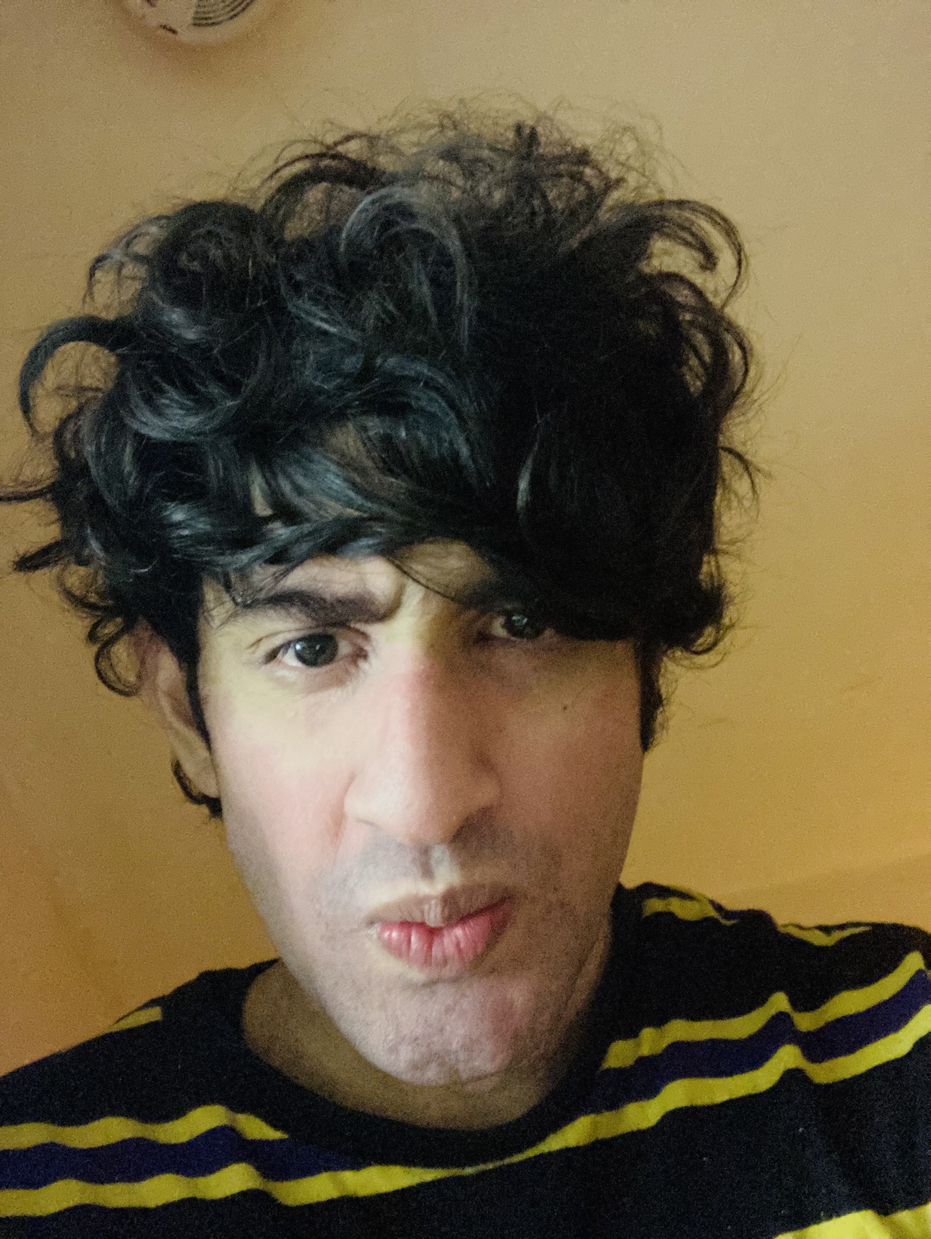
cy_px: 620
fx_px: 1146
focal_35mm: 32
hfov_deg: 44.2
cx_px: 466
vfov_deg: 56.8
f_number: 2.2
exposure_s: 1/17
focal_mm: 2.87
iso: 1250
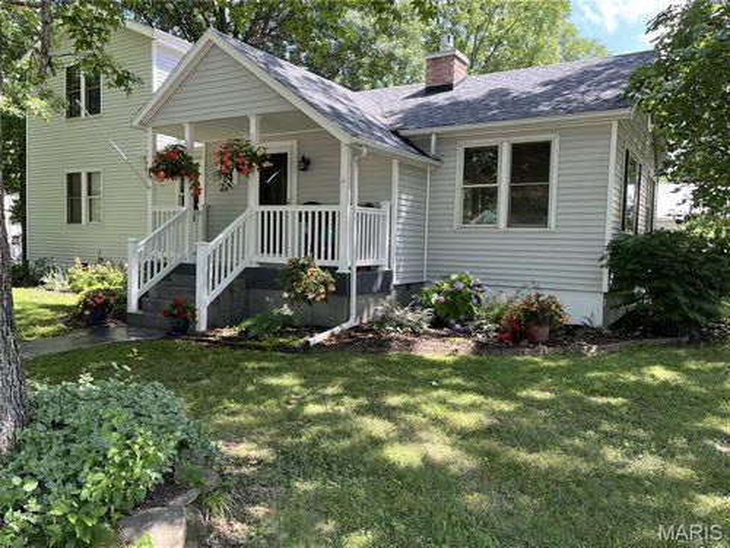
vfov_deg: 53.1
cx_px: 365
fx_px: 548
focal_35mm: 26
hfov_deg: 67.3
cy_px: 274
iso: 50
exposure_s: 1/350
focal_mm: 5.1
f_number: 1.6
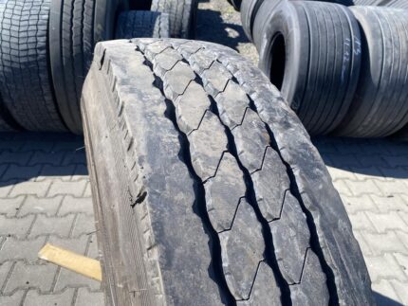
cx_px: 204
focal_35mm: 26
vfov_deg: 53.1
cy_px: 153
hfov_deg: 67.3
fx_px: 307
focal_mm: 4.25
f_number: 1.8
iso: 32
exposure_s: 1/1093
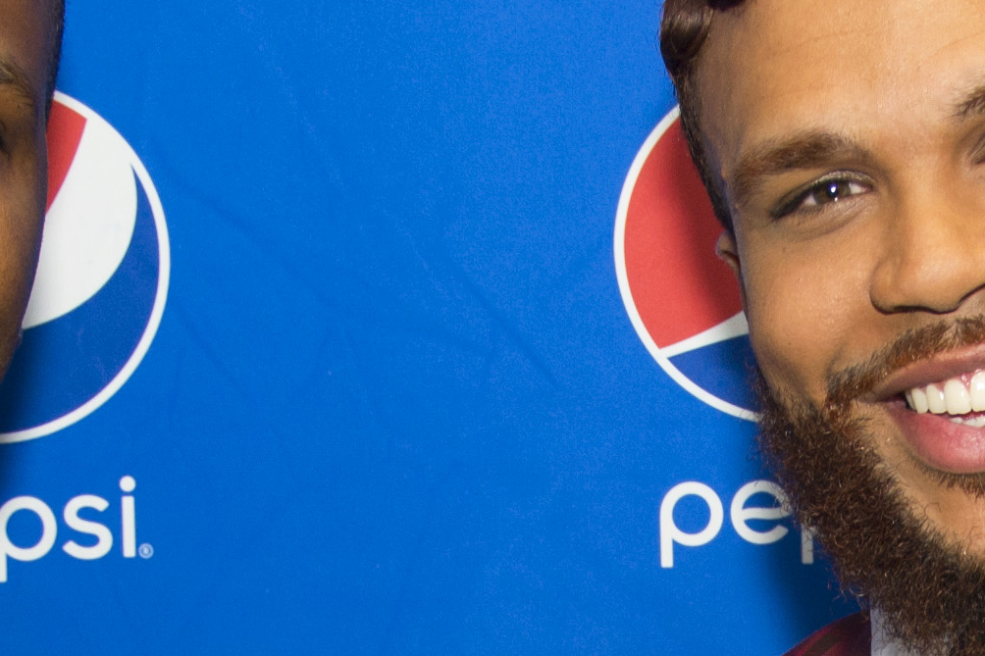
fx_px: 4897
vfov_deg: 7.5
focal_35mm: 179
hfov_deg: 11.4
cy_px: 974
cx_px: 938
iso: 100
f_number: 3.8
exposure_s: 1/80
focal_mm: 26
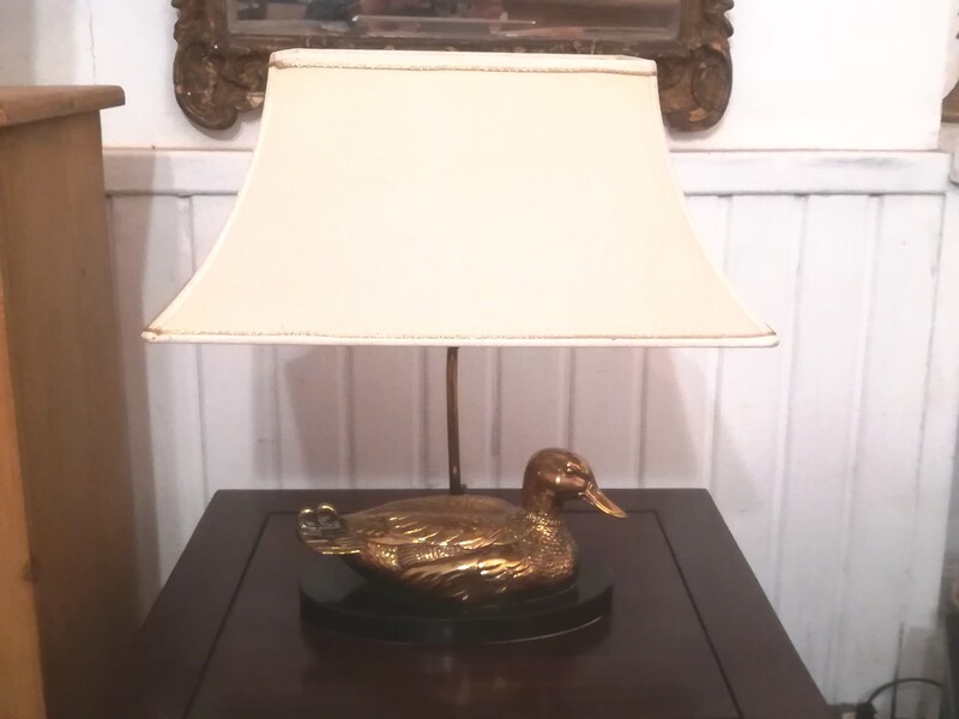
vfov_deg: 36.0
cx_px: 480
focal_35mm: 40
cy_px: 360
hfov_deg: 46.8
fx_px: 1108
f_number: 2.2
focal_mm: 3.83
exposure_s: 1/20
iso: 640
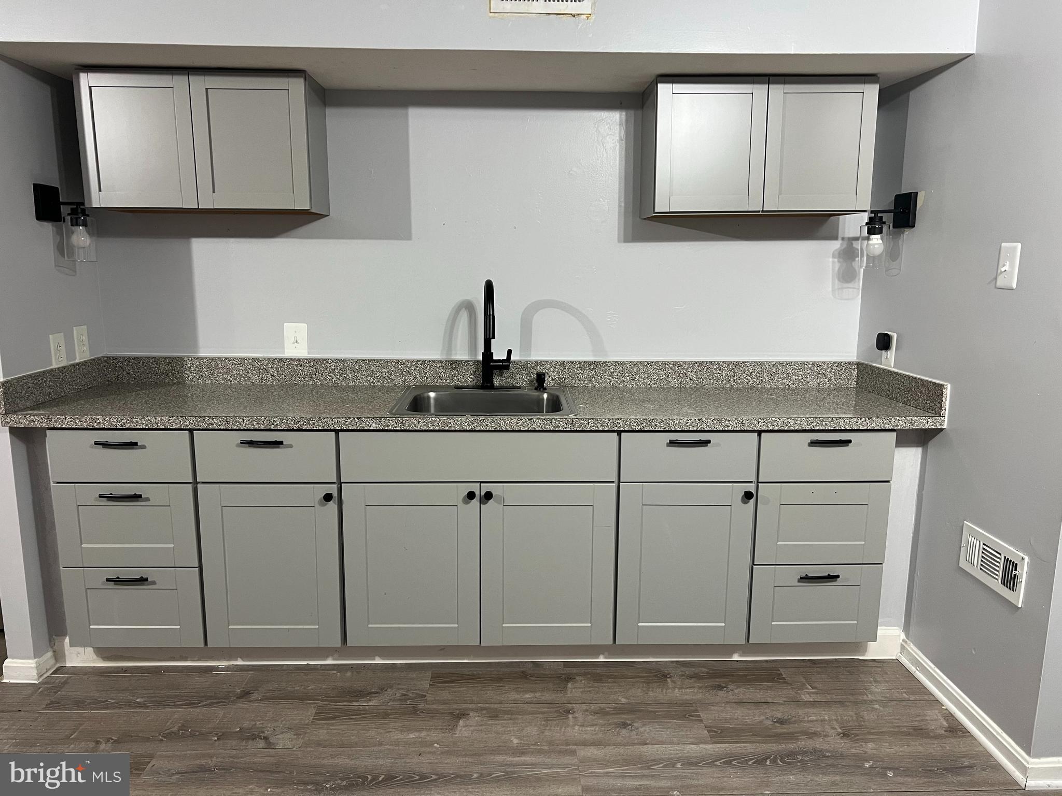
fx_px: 798
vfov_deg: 53.1
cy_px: 398
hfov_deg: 67.3
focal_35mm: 26
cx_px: 531
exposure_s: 1/60
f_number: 1.5
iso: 160
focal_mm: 5.7
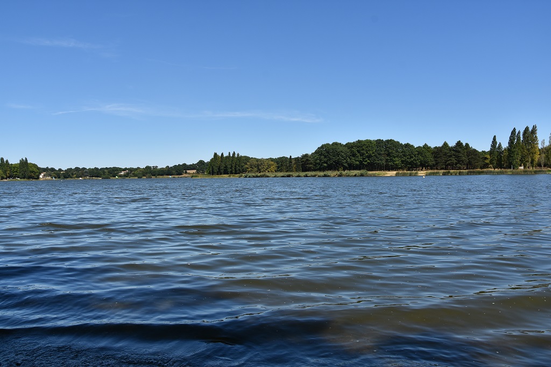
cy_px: 184
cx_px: 276
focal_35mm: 27
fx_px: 413
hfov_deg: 67.4
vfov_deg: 47.9
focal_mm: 18
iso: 160
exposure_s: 1/500
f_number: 8
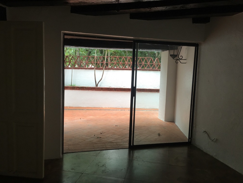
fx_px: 204
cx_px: 122
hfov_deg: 61.6
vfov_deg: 48.2
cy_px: 92
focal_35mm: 29
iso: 40
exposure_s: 1/120
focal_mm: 4.15
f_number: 2.2
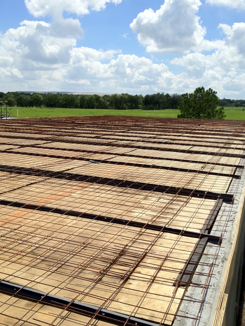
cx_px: 122
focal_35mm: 35
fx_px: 330
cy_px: 163
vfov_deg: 52.6
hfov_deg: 40.7
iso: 64
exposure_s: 1/3067
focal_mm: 4.28
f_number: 2.4
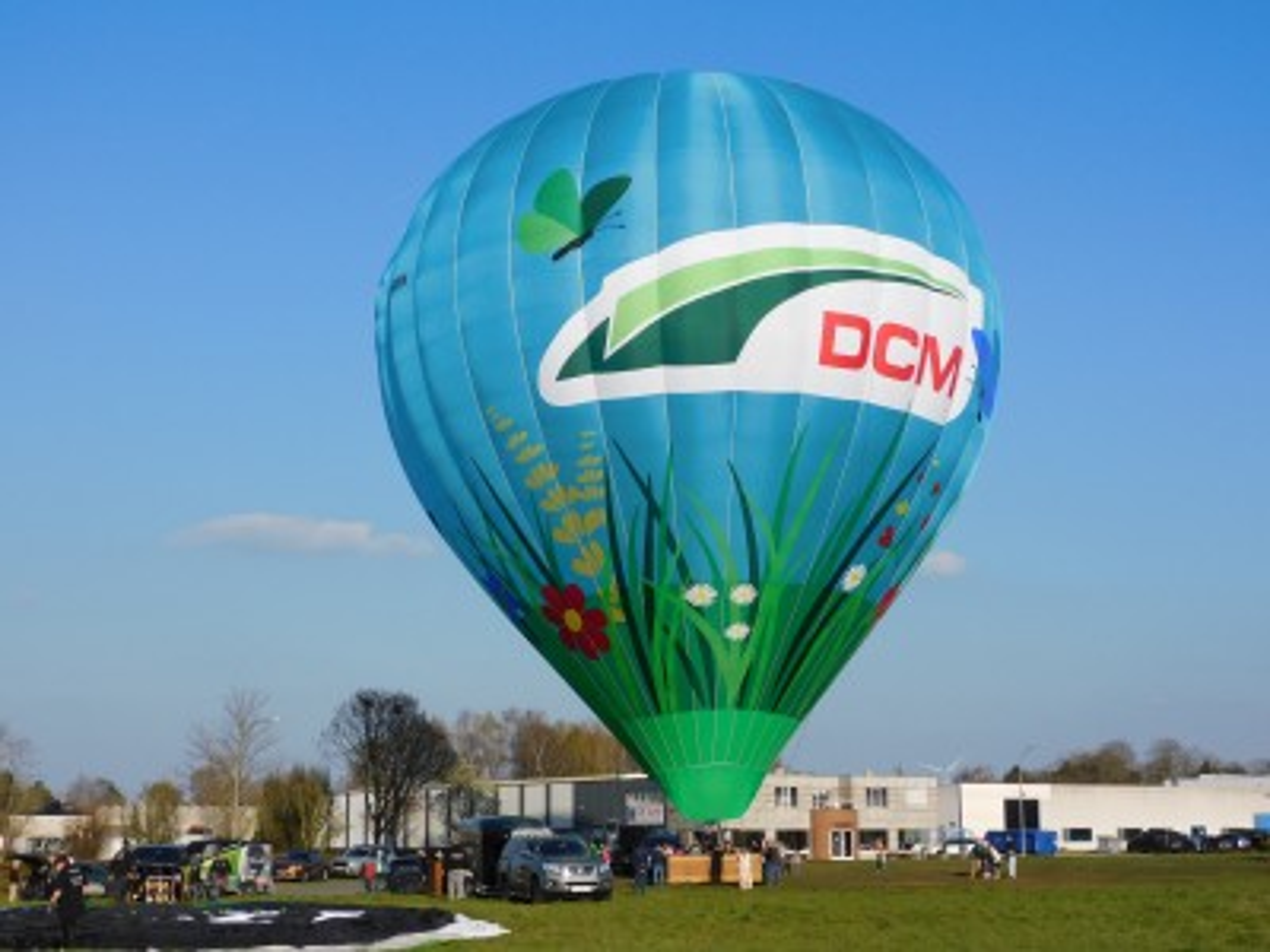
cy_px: 476
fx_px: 2018
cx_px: 635
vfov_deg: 26.6
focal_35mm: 55
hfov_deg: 34.9
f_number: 4
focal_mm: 9.9
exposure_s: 1/1250
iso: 125
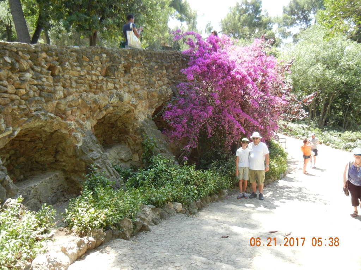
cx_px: 180
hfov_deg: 60.0
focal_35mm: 30
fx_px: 313
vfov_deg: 46.8
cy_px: 135
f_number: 3.5
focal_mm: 5.4
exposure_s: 1/250
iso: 207
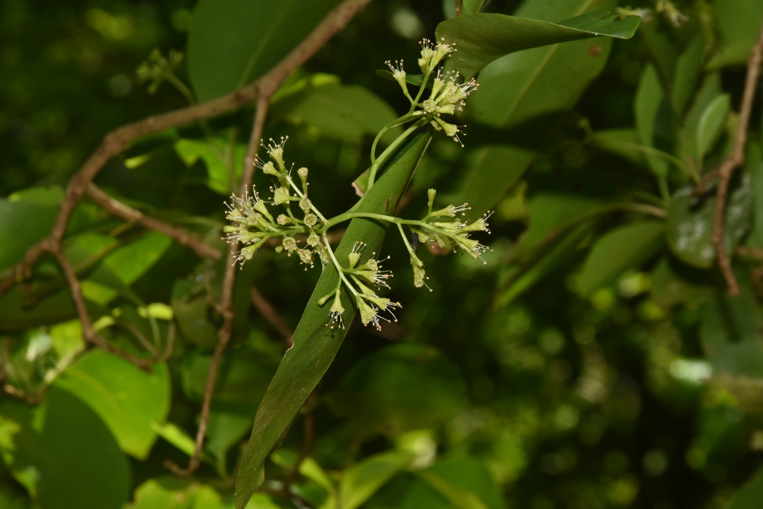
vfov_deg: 8.7
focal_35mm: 158
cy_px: 254
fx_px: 3338
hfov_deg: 13.0
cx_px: 382
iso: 400
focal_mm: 105
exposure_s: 1/160
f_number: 16
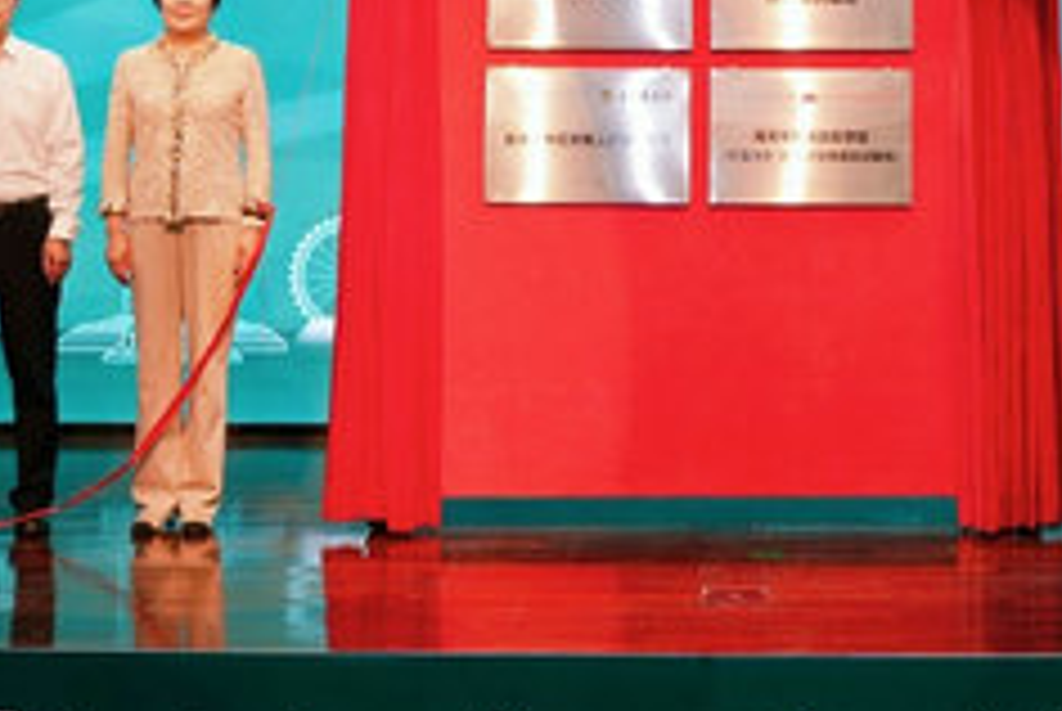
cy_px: 61
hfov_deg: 26.1
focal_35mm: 77
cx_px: 702
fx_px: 2274
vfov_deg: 17.5
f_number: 2.8
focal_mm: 26
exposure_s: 1/100
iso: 200
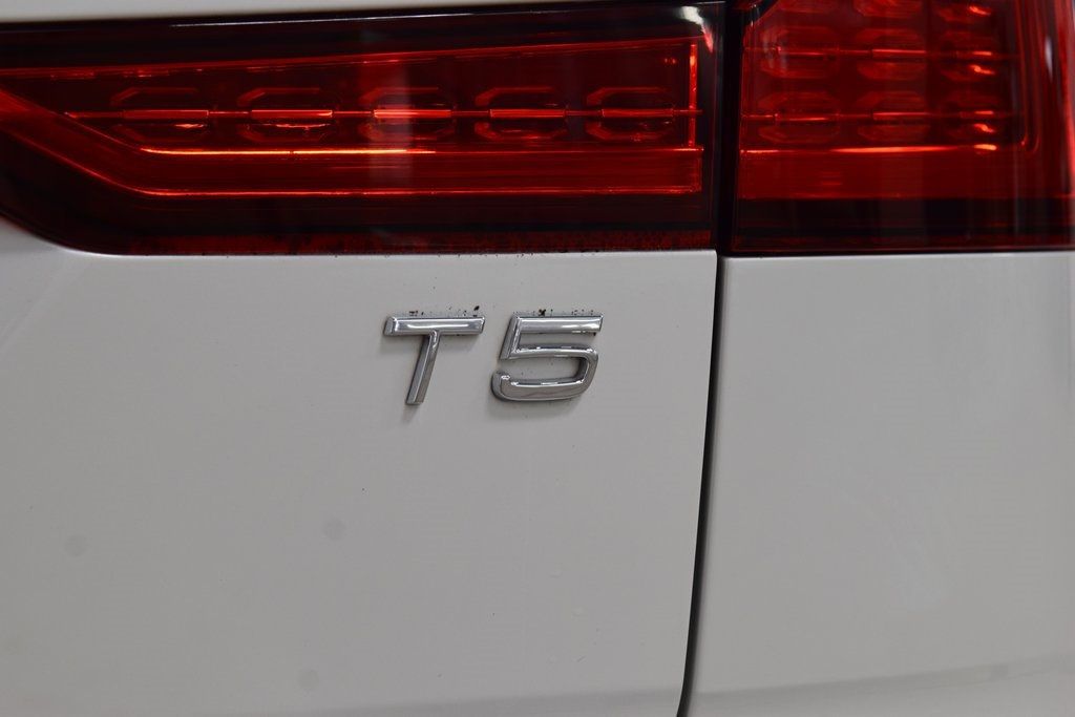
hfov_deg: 19.5
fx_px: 3136
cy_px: 358
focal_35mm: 105
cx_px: 538
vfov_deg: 13.0
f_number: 7.1
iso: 640
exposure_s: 1/30
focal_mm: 70
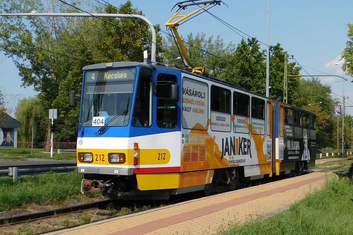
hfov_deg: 73.8
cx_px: 176
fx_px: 235
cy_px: 104
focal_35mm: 24
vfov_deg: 53.0
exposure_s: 1/640
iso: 125
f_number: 6
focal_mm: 4
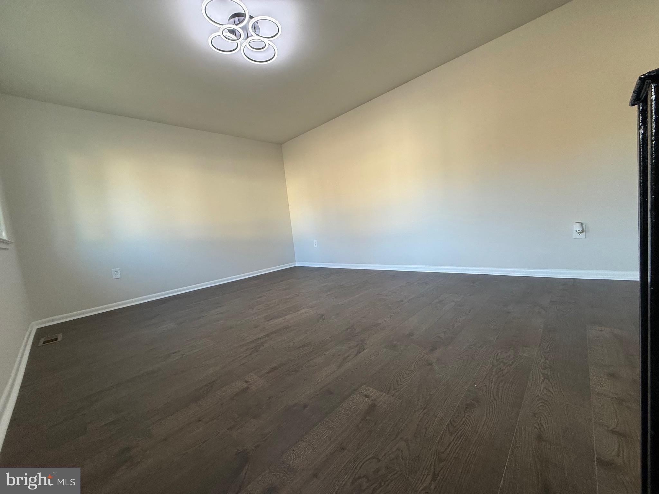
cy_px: 247
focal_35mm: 14
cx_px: 330
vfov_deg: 85.7
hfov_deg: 102.1
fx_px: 267
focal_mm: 2.22
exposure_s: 1/120
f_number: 2.2
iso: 200
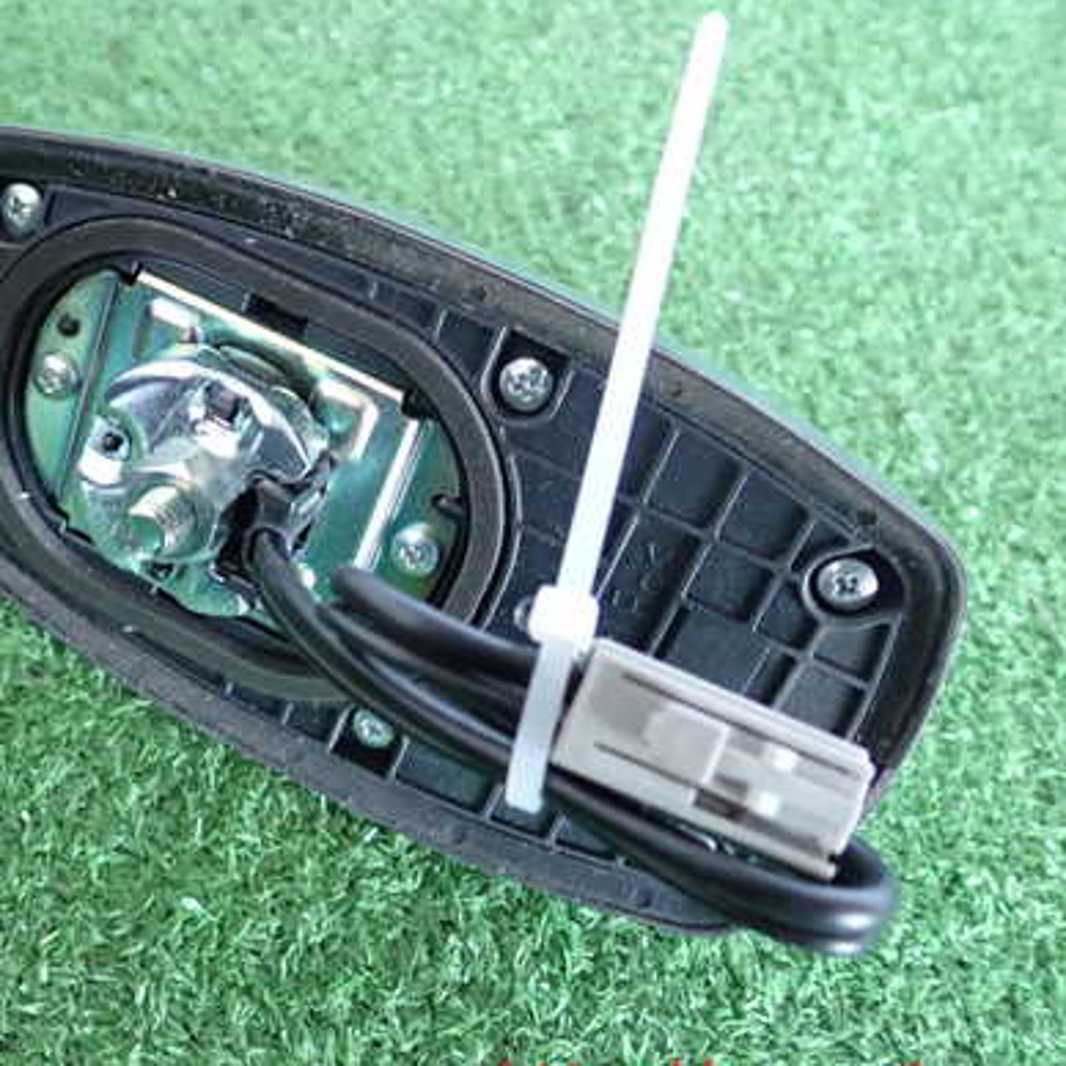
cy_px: 506
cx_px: 297
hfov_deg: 40.0
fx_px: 1428
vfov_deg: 40.9
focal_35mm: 41
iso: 500
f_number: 2.3
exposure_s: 1/30
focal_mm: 5.4
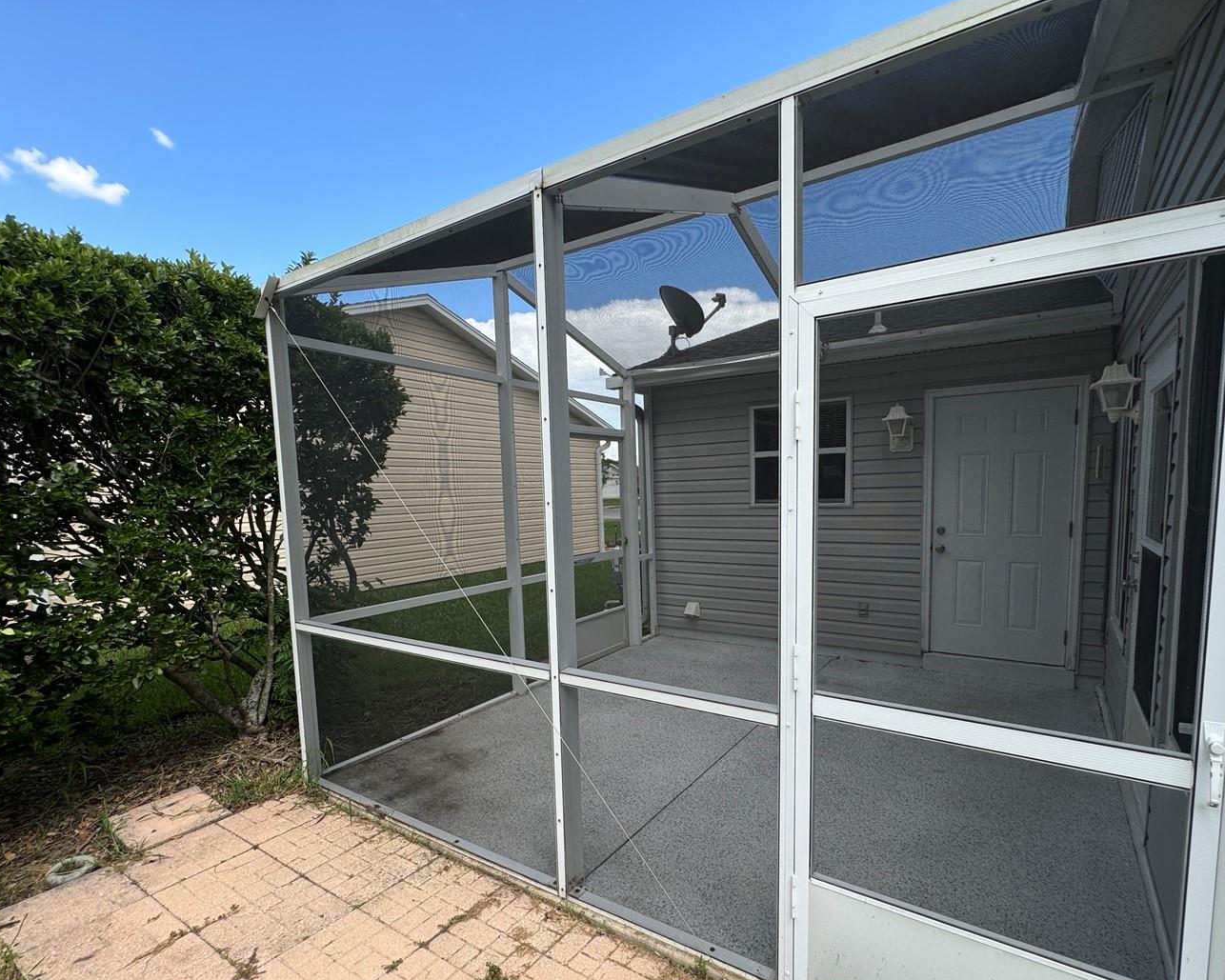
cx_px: 646
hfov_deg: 89.6
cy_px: 554
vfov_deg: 76.6
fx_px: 616
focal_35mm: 17
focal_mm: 2.22
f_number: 2.2
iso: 40
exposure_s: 1/384
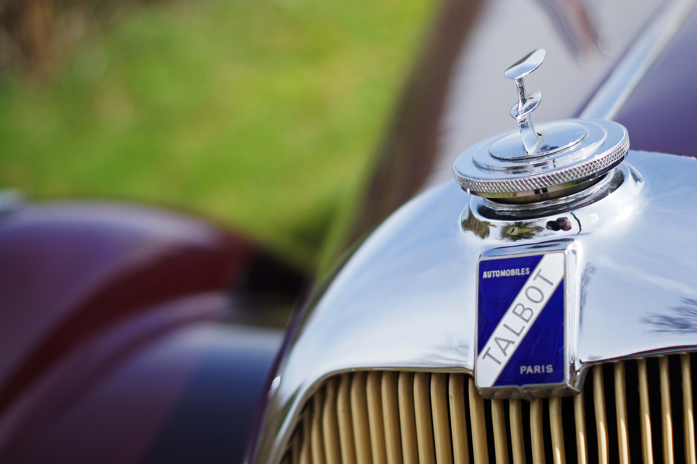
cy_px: 232
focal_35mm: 75
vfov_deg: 18.2
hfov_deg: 27.0
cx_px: 348
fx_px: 1451
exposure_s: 1/4000
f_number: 1.8
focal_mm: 50
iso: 200
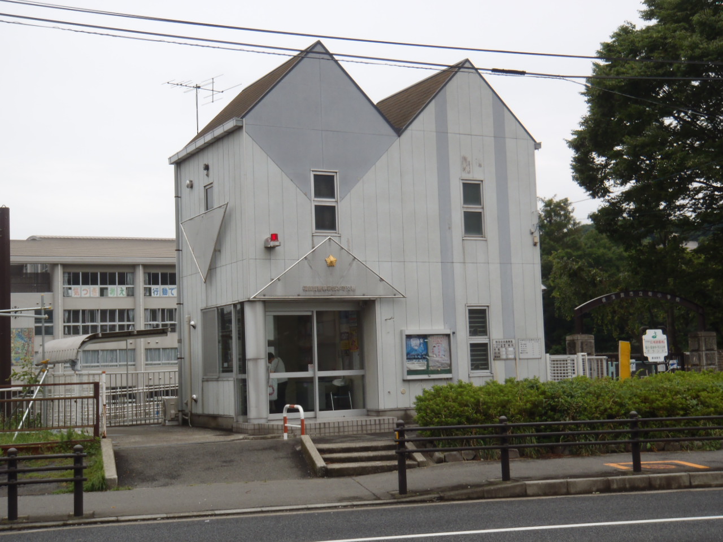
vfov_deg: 29.7
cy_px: 271
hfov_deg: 38.9
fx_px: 1023
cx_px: 362
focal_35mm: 49
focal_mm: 8.89
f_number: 5
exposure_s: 1/200
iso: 64
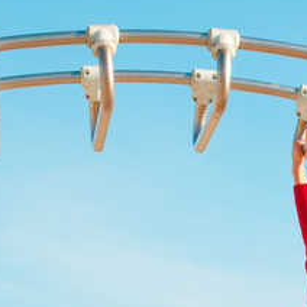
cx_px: 295
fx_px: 1746
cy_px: 167
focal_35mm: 174
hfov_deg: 10.0
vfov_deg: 10.0
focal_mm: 40
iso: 200
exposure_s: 1/500
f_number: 8
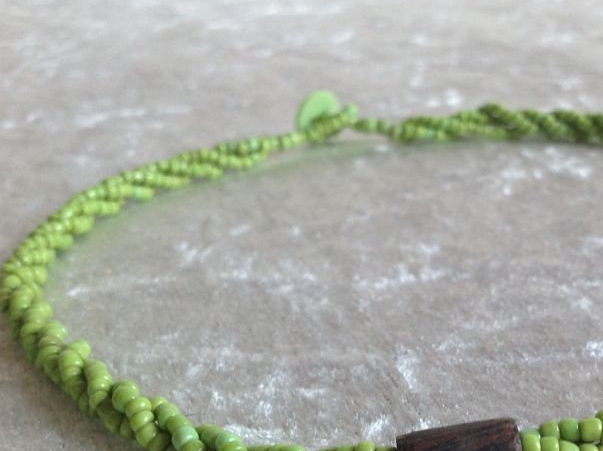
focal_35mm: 58
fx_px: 1009
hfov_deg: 32.5
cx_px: 468
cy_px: 348
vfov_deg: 24.8
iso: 64
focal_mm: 4.28
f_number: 2.4
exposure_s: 1/15
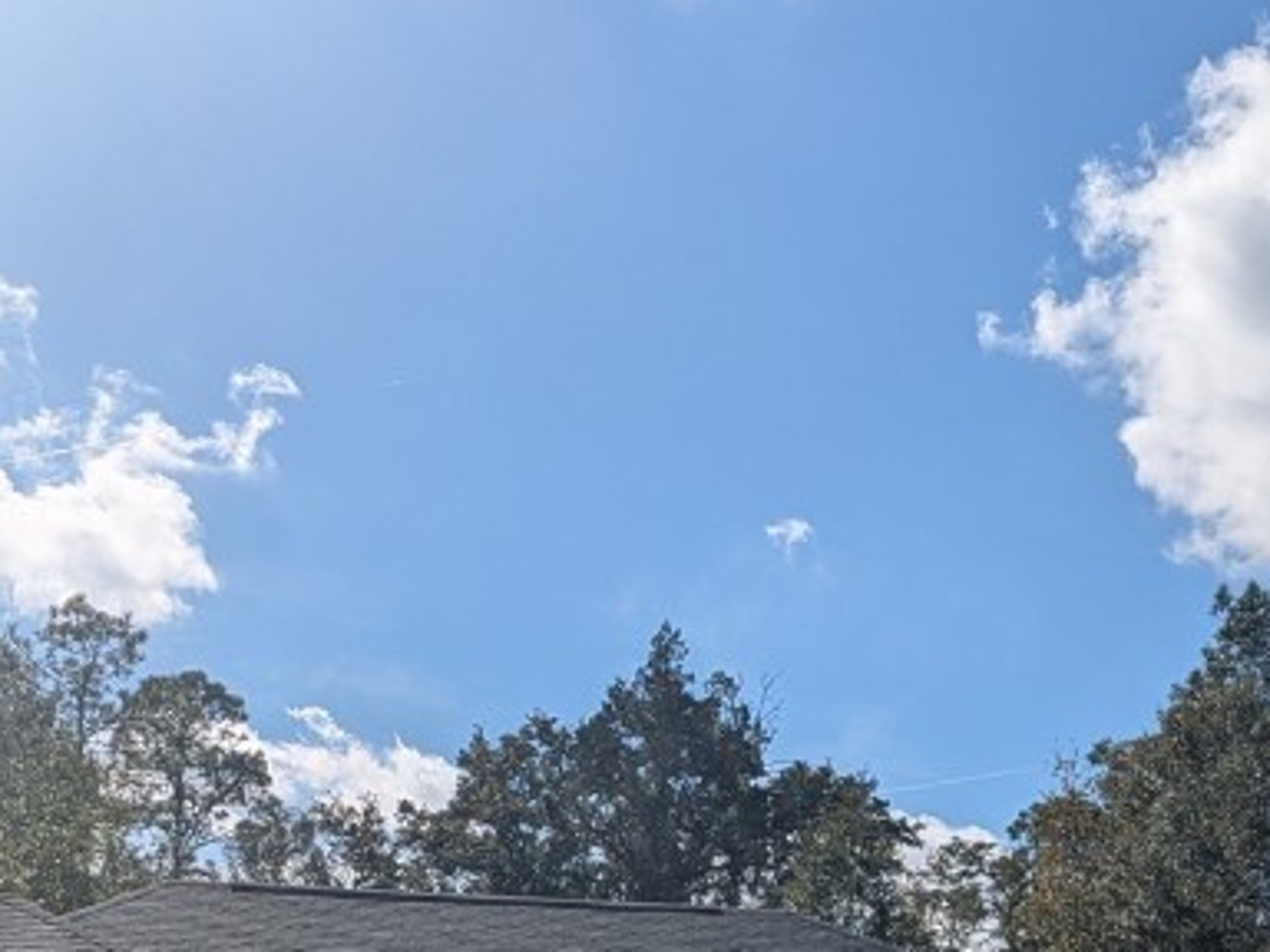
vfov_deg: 21.1
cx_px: 605
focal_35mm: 64
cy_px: 1180
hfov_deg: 30.3
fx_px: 2348
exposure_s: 1/4484
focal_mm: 4.53
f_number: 1.7
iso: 36
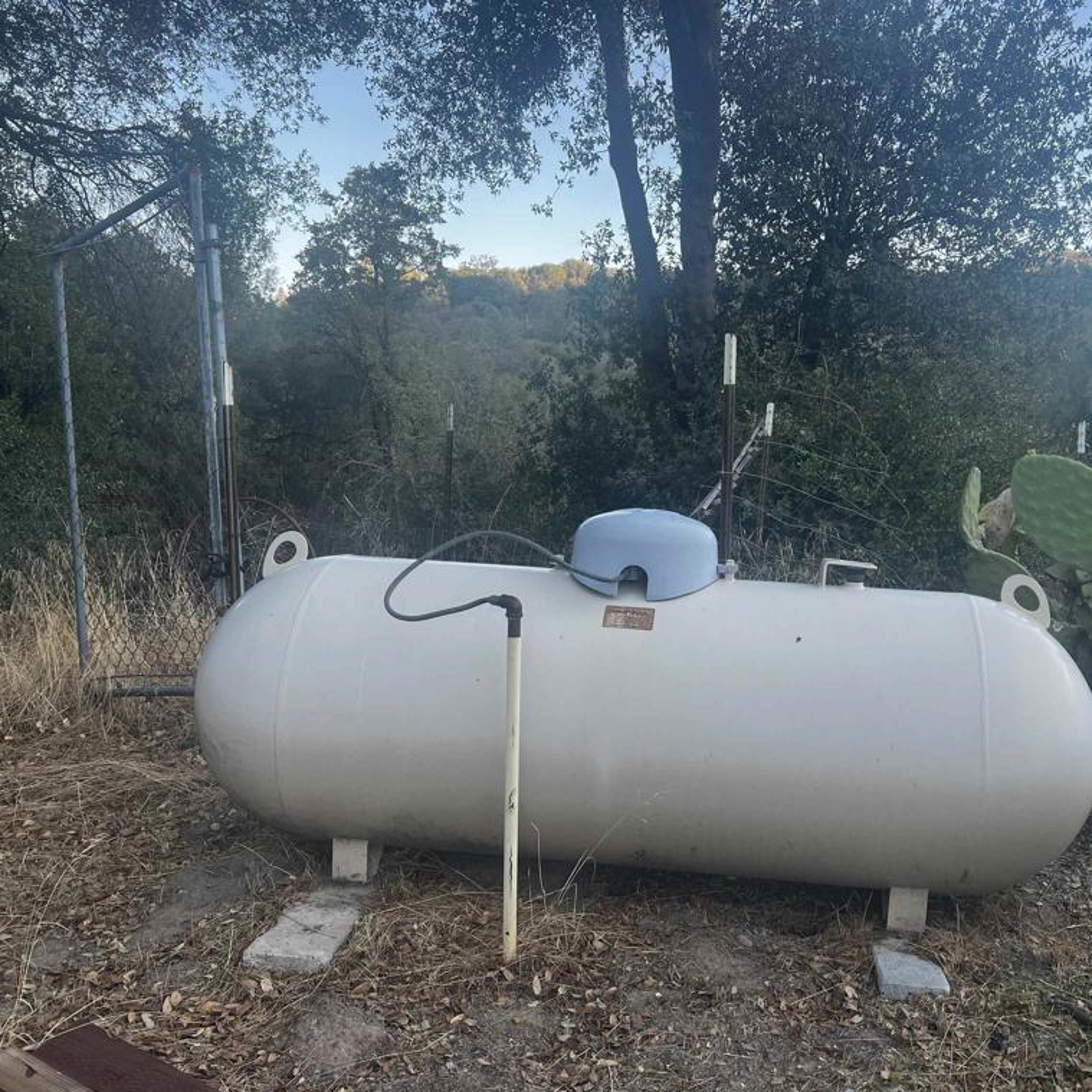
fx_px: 1106
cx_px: 633
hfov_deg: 52.3
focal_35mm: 31
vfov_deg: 52.5
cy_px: 551
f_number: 1.5
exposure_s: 1/282
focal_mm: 5.7
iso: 40
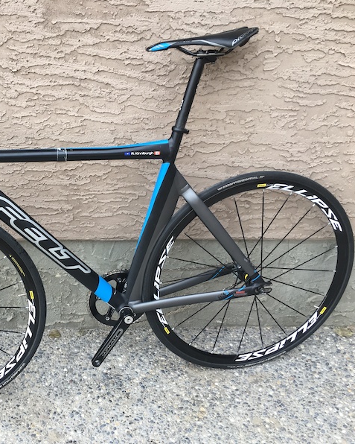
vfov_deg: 47.9
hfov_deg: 37.8
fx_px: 499
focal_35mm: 38
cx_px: 72
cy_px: 222
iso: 40
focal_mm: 4.15
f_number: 2.2
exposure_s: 1/120
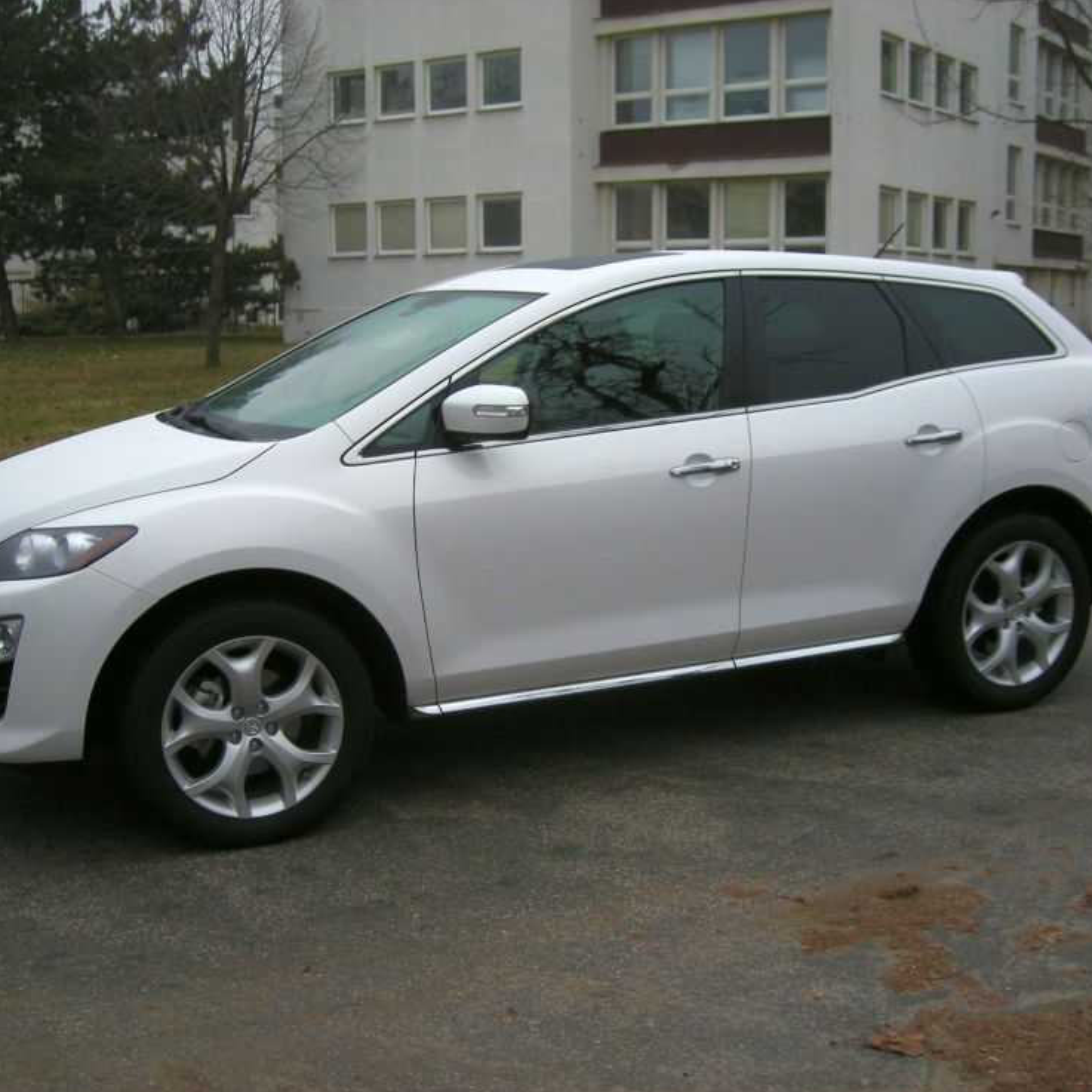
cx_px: 523
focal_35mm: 42
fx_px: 1499
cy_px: 550
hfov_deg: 40.0
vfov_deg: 40.0
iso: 64
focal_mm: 5.7
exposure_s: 1/107
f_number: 2.8
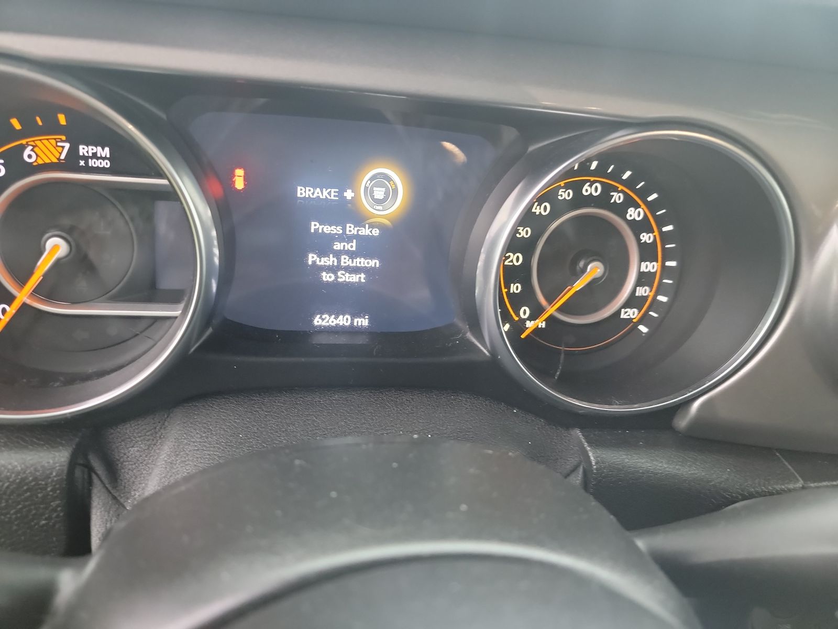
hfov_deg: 71.6
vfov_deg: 56.8
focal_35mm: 24
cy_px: 314
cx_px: 419
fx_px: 581
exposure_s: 1/39
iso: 904
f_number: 1.8
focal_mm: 6.7
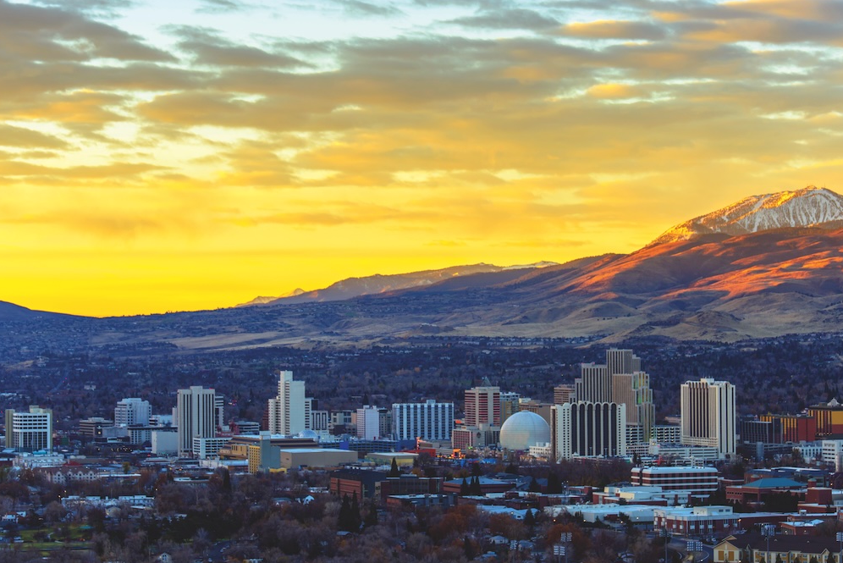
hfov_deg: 16.1
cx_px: 425
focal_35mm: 127
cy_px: 240
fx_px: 2975
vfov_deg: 10.8
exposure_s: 1/160
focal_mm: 110
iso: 200
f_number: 4.5
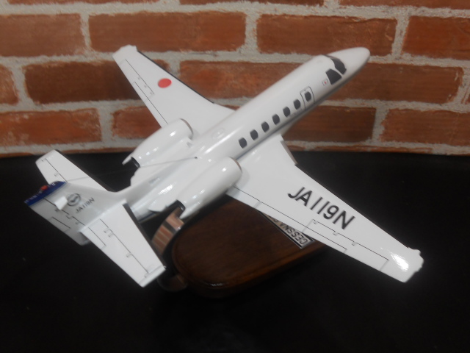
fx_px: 516
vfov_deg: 37.7
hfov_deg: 49.0
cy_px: 176
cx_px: 235
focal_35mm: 38
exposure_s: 1/30
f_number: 3.9
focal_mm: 6.9
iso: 160
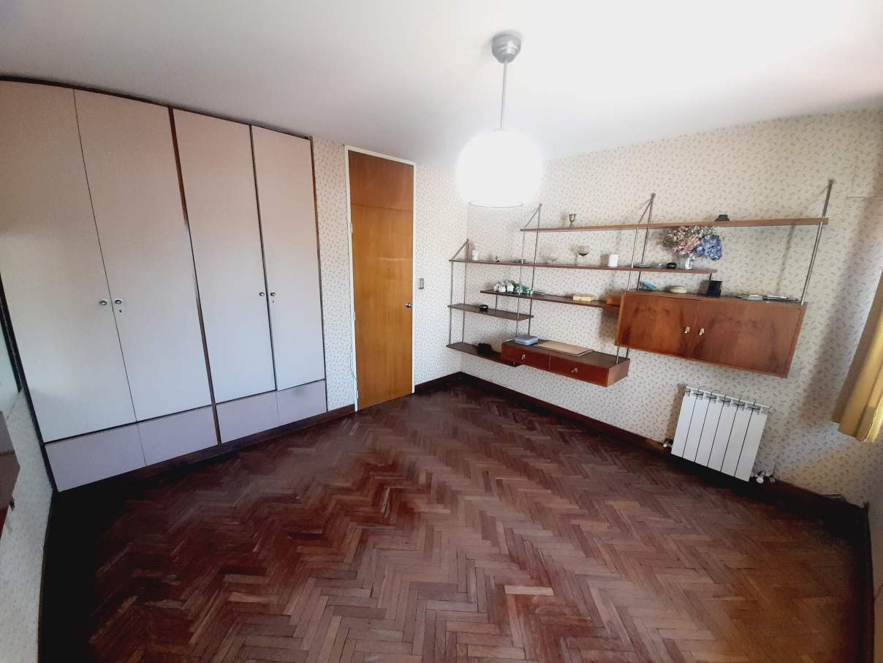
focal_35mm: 13
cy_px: 332
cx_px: 442
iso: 64
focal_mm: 1.42
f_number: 2.2
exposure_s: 1/25
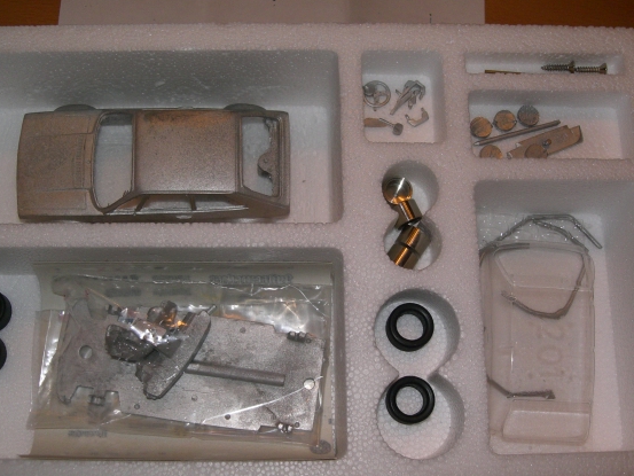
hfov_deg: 42.9
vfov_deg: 32.9
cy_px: 263
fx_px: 806
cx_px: 281
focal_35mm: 44
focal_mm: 6.3
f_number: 3.1
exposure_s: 1/60
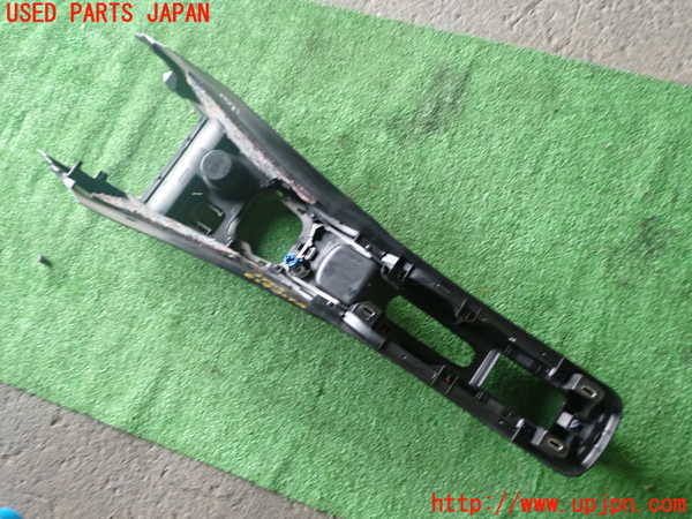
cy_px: 260
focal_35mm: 32
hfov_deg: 56.8
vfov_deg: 44.2
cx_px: 346
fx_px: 640
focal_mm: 5.79
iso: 200
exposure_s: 1/30
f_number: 2.4
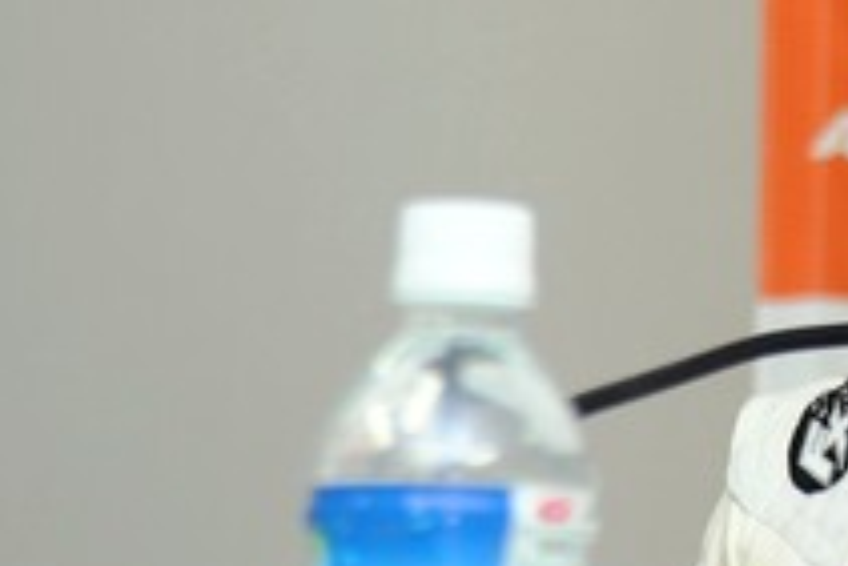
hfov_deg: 3.0
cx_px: 1374
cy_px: 112
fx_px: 16052
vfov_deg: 2.0
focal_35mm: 681
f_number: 5.6
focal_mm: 200
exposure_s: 1/125
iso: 800
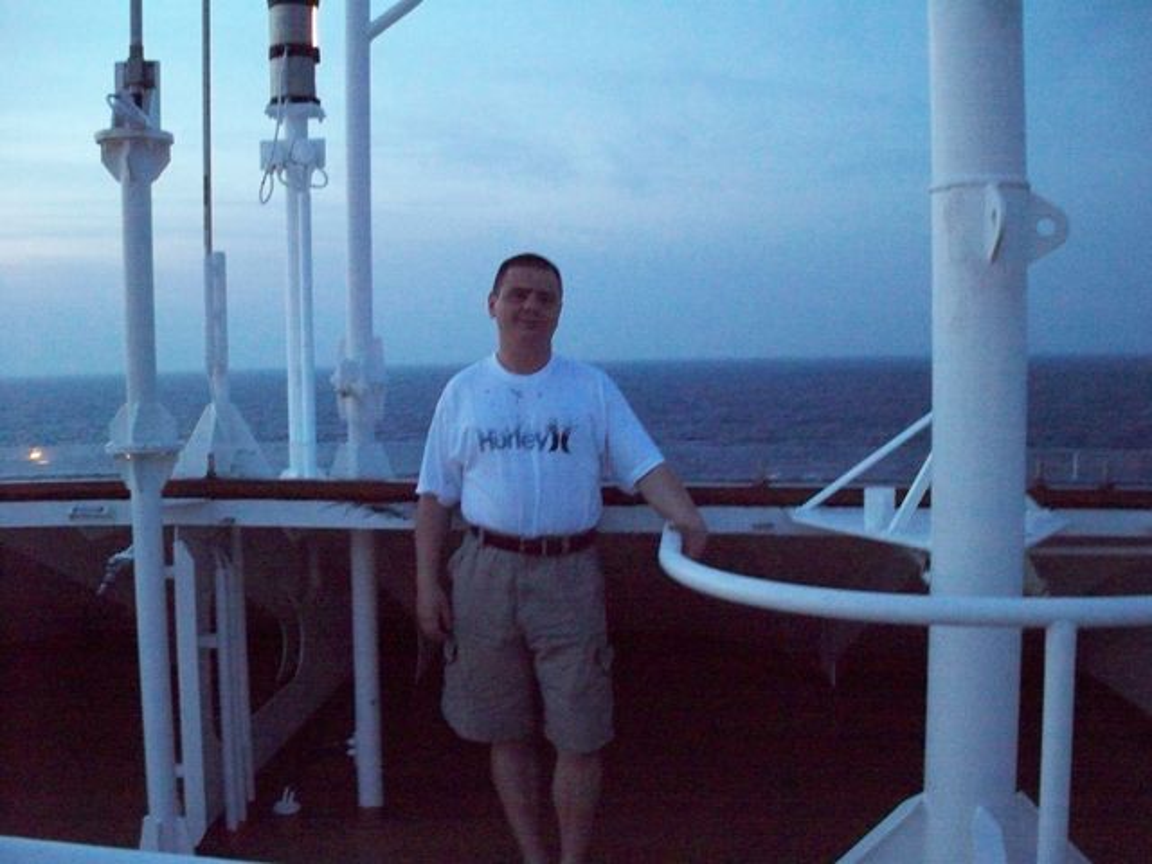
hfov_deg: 50.1
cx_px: 576
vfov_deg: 38.7
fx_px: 1231
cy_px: 432
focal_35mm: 37
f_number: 3.4
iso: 1600
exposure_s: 1/13
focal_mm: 7.9
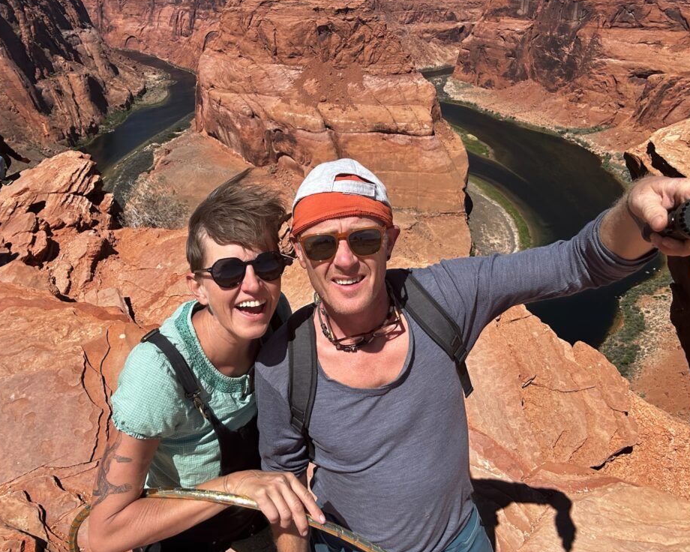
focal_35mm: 25
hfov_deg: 68.0
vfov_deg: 56.8
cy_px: 266
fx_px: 511
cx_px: 326
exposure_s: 1/1634
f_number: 1.9
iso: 25
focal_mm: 2.69
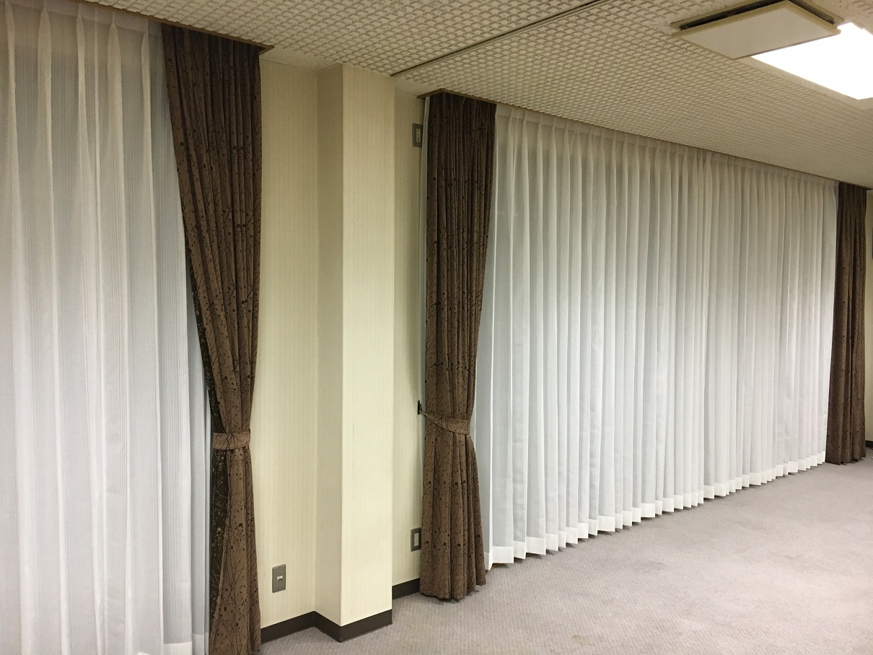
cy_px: 328
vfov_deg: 48.2
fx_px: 732
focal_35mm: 29
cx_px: 436
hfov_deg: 61.6
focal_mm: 4.15
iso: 125
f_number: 2.2
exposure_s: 1/30
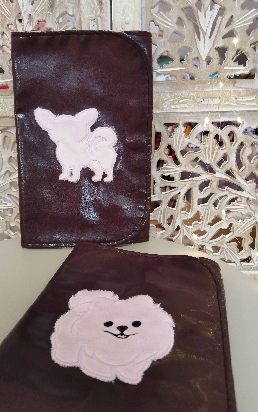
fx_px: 315
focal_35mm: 28
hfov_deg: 44.4
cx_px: 106
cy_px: 207
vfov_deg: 66.5
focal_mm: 4.95
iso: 1000
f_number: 1.9
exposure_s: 1/33.3
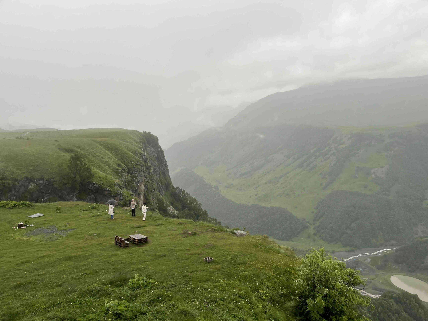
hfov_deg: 67.3
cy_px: 160
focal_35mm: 26
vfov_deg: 53.1
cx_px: 214
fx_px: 321
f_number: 1.6
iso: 32
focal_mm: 5.1
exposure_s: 1/139
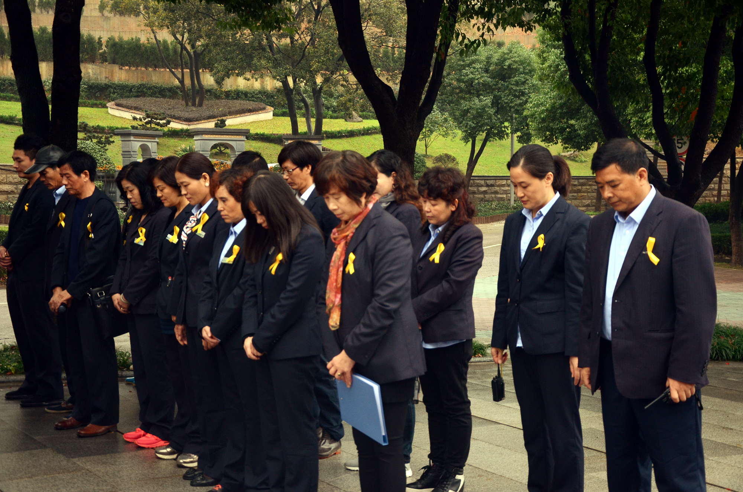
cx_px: 372
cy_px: 246
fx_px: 1081
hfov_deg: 37.9
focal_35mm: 52
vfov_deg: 25.6
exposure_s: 1/200
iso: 640
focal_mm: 35
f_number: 4.5
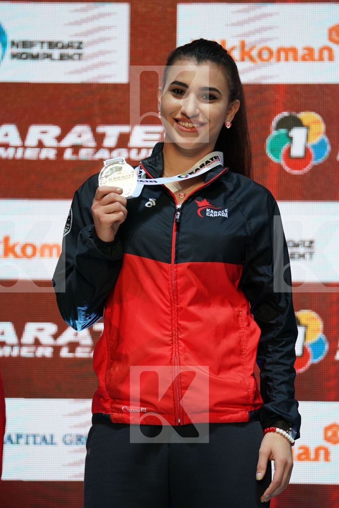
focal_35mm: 252
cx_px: 170
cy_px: 254
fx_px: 3559
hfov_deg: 5.5
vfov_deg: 8.2
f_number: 2.8
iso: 250
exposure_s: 1/250
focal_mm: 168
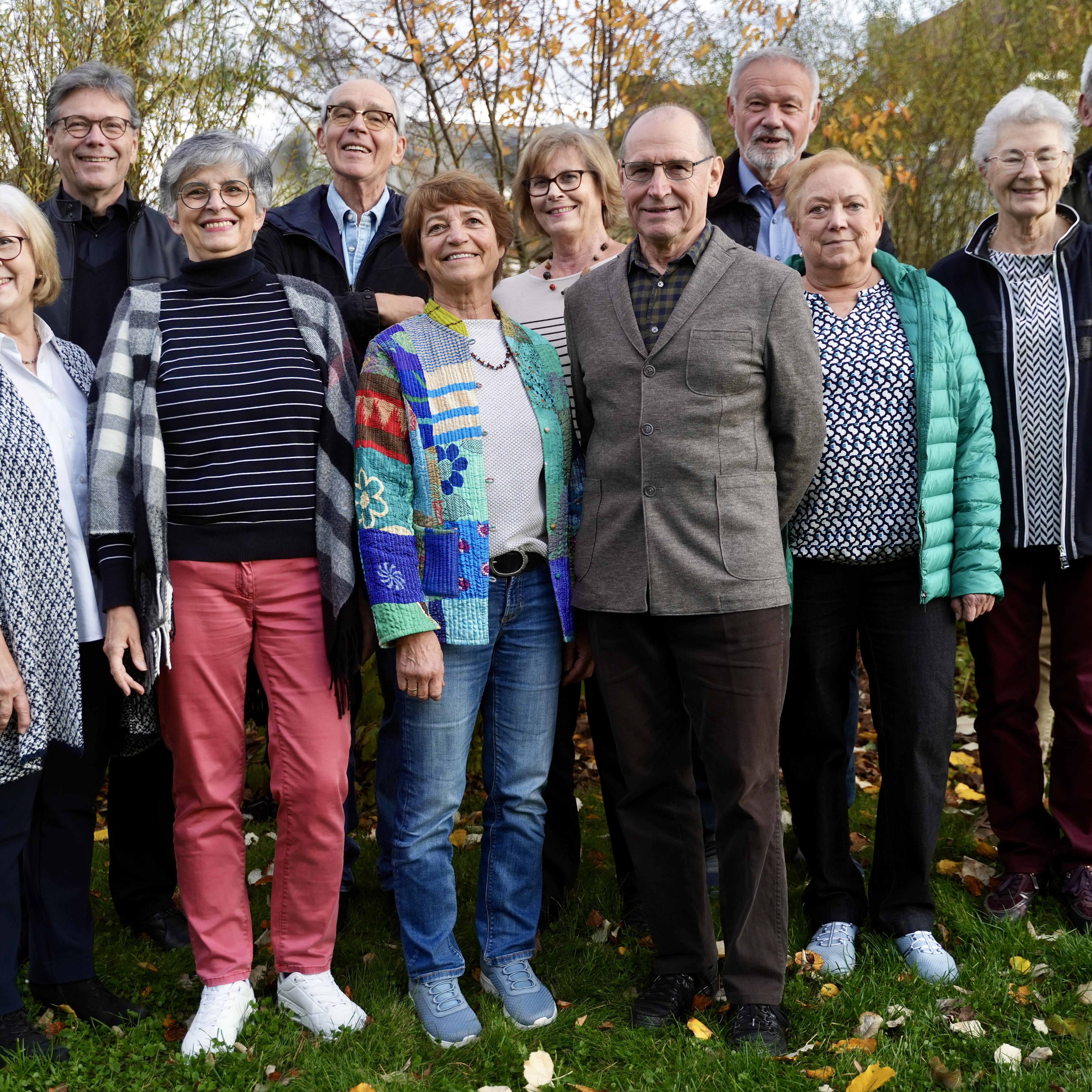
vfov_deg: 36.8
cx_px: 538
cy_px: 558
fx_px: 1642
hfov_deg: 36.8
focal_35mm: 46
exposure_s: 1/40
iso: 400
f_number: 2.8
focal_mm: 35
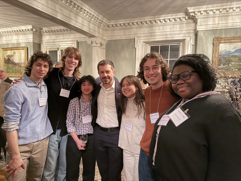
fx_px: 167
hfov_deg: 71.6
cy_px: 90
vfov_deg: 56.8
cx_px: 120
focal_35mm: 24
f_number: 1.78
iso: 1600
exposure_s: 1/20
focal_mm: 6.76
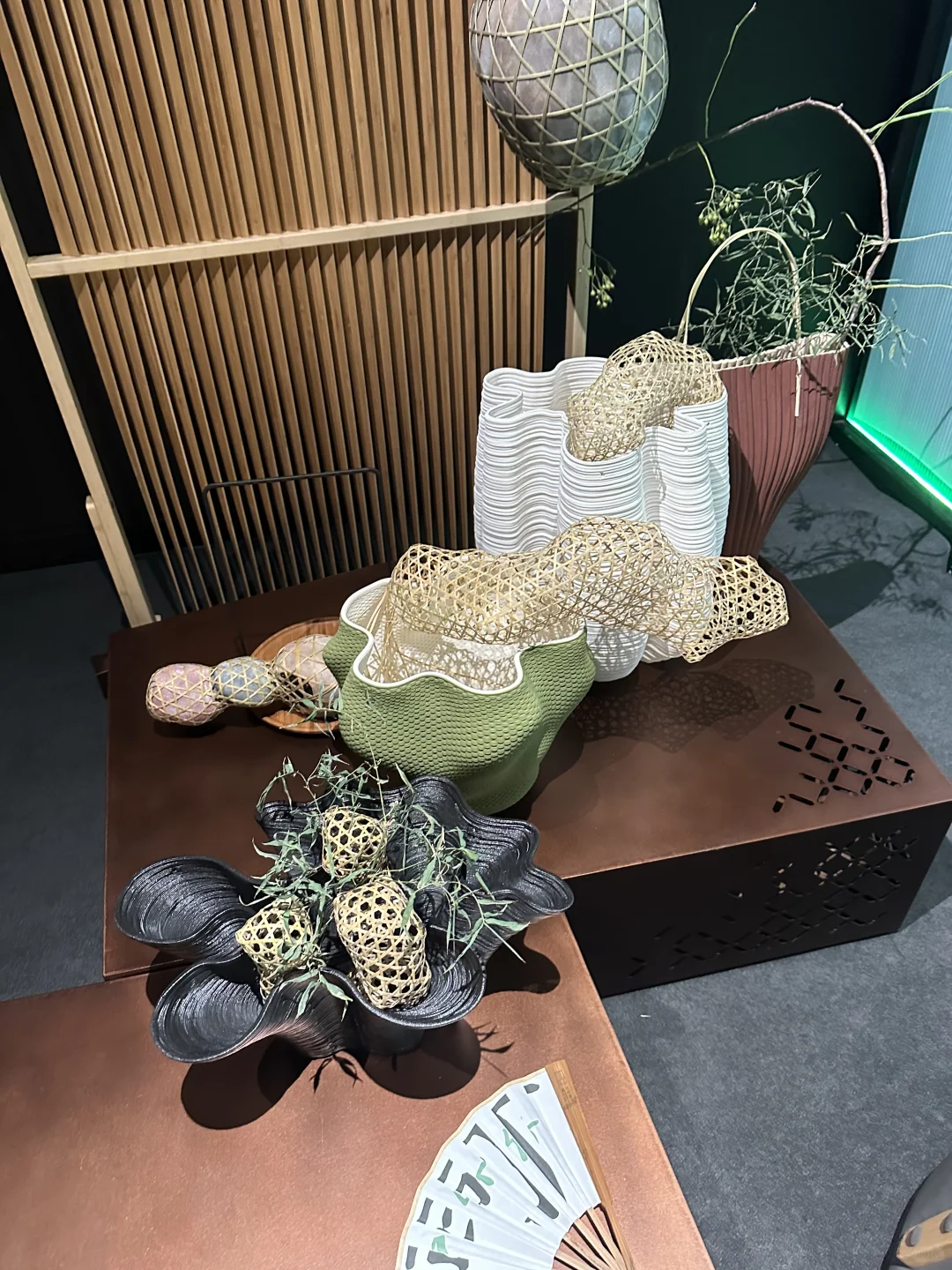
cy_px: 635
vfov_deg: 71.6
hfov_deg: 56.8
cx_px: 476
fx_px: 880
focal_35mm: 24
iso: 640
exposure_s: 1/60
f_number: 1.78
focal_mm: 6.86
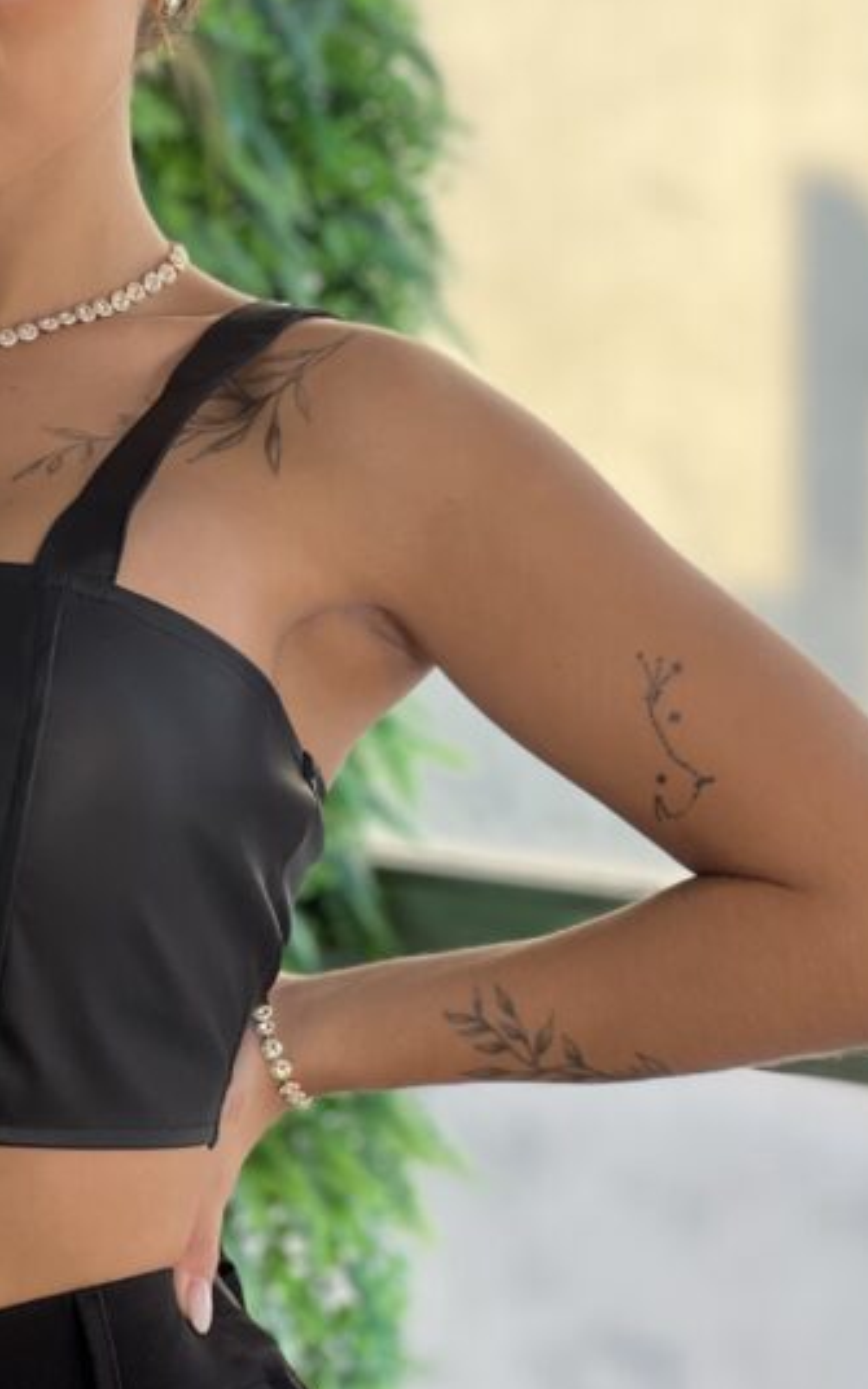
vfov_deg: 14.7
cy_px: 538
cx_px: 70
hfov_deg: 9.2
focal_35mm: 142
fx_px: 5375
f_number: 2.8
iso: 100
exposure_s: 1/120
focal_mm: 9
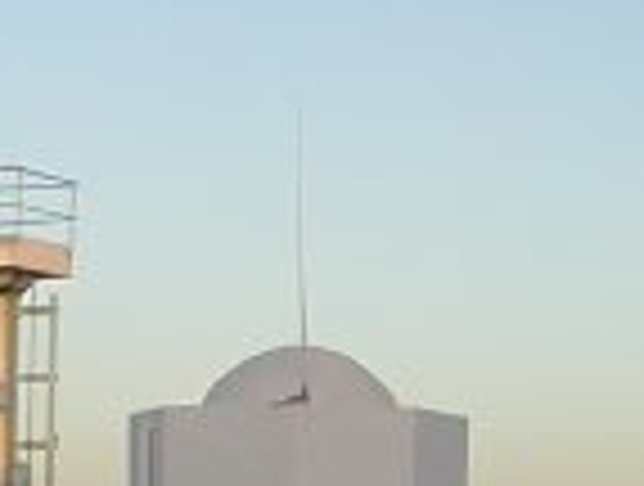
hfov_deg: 9.3
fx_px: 3954
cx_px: 459
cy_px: 378
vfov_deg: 7.0
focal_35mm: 212
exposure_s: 1/66.9
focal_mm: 7.85
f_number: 3.7
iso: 100
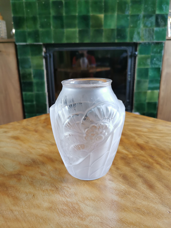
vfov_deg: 65.3
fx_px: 178
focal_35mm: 27
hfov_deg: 51.4
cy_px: 114
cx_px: 86
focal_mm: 5.56
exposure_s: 1/100
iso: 125
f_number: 1.6
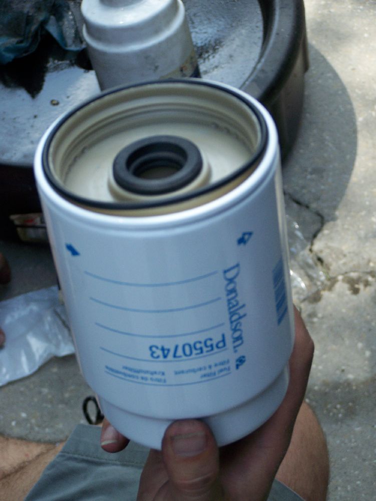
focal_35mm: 105
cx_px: 188
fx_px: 1519
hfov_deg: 14.1
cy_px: 250
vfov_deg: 18.7
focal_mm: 17.5
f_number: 3.2
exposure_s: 1/320
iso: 80
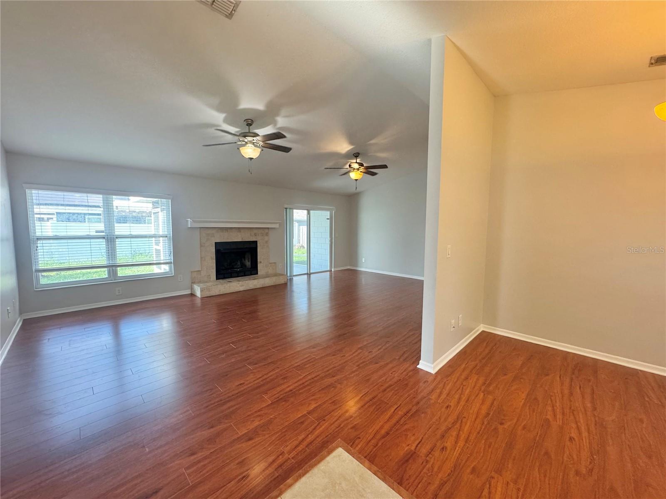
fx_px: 269
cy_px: 250
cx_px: 333
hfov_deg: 102.1
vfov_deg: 85.7
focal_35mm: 14
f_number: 2.2
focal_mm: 2.22
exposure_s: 1/120
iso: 250
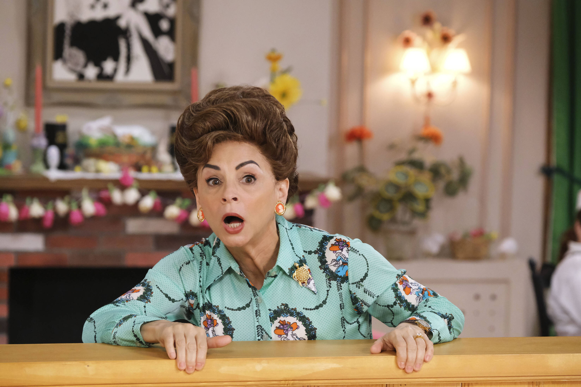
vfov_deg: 10.9
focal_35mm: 126
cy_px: 194
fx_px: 2033
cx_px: 290
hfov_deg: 16.3
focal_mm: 83.8
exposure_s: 1/125
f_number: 4
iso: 6400
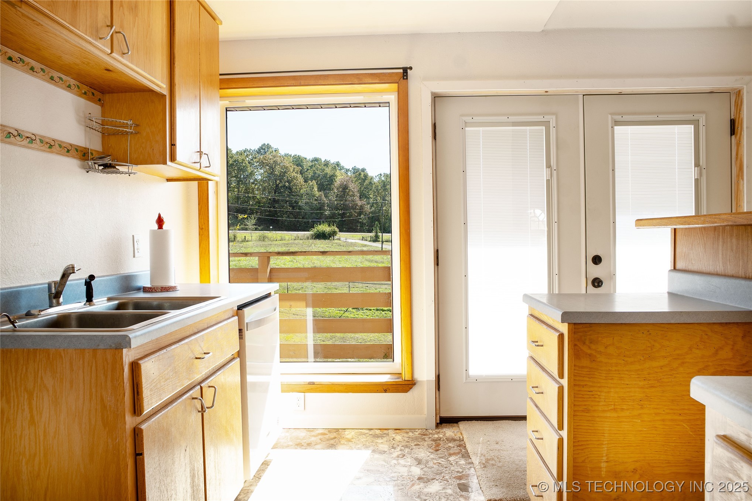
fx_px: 501
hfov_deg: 73.7
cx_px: 376
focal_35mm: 24
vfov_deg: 53.1
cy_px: 250
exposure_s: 1/640
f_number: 8
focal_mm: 16
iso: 100
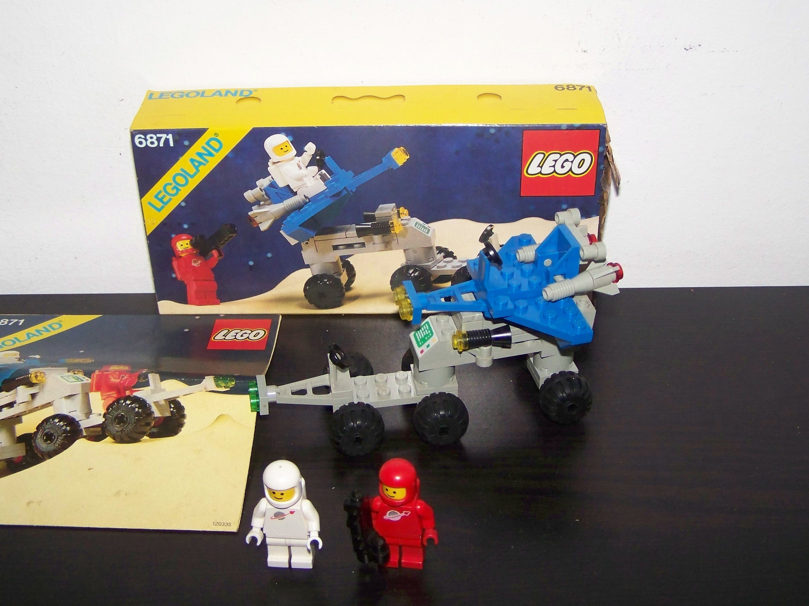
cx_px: 411
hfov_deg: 40.4
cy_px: 260
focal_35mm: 47
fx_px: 1098
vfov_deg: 30.8
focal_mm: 6.3
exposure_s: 1/30
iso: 200
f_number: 2.8
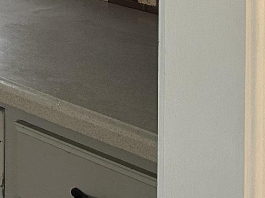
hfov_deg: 14.1
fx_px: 972
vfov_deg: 10.4
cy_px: -245
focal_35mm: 127
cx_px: -182
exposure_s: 1/60
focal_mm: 6.86
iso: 200
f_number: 1.78
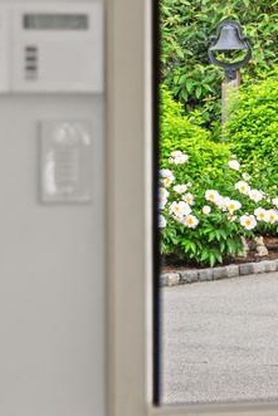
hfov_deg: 7.0
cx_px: 359
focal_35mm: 195
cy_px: 92
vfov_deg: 10.5
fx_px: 2256
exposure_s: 1/30
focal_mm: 42
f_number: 4.5
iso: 400
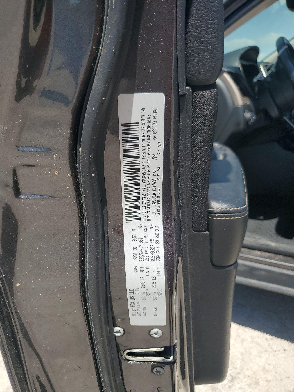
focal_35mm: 26
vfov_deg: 67.3
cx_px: 147
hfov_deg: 53.1
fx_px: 294
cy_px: 196
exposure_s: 1/2500
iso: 50
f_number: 1.5
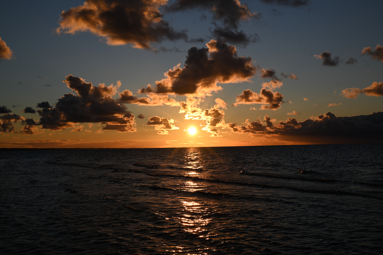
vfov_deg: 27.0
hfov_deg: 39.6
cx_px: 192
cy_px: 128
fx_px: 532
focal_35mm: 50
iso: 100
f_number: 1.4
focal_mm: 50
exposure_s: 1/250
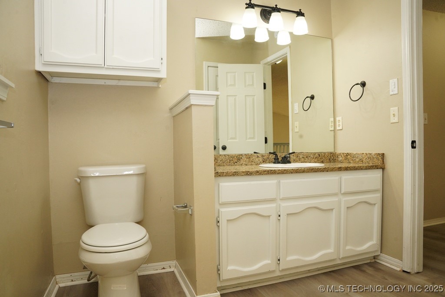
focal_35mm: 24
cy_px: 148
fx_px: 297
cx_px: 222
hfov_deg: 73.7
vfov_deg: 53.1
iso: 4000
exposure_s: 1/160
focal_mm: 24
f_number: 9
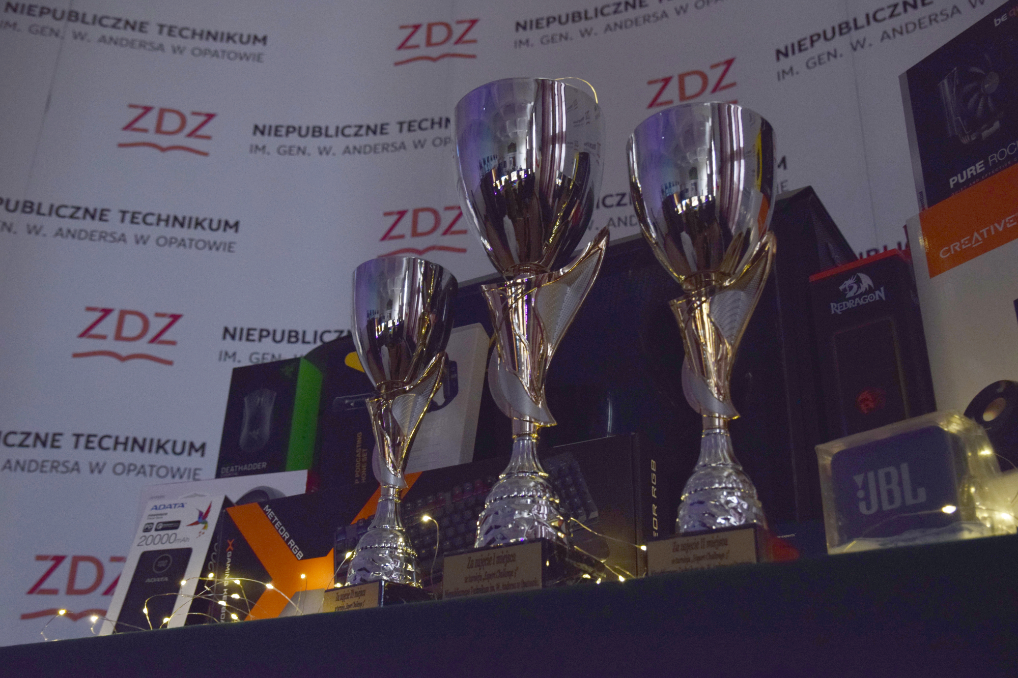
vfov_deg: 33.0
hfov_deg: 47.9
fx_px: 1145
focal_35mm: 40
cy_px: 339
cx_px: 509
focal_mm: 27
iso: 1000
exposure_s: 1/50
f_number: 4
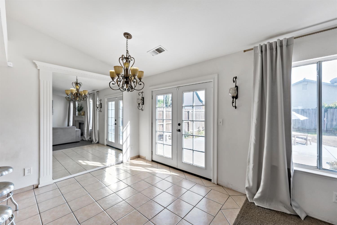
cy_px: 112
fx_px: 131
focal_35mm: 14
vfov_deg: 81.2
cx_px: 168
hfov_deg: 104.3
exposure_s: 1/80
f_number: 4.5
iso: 80
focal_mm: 14
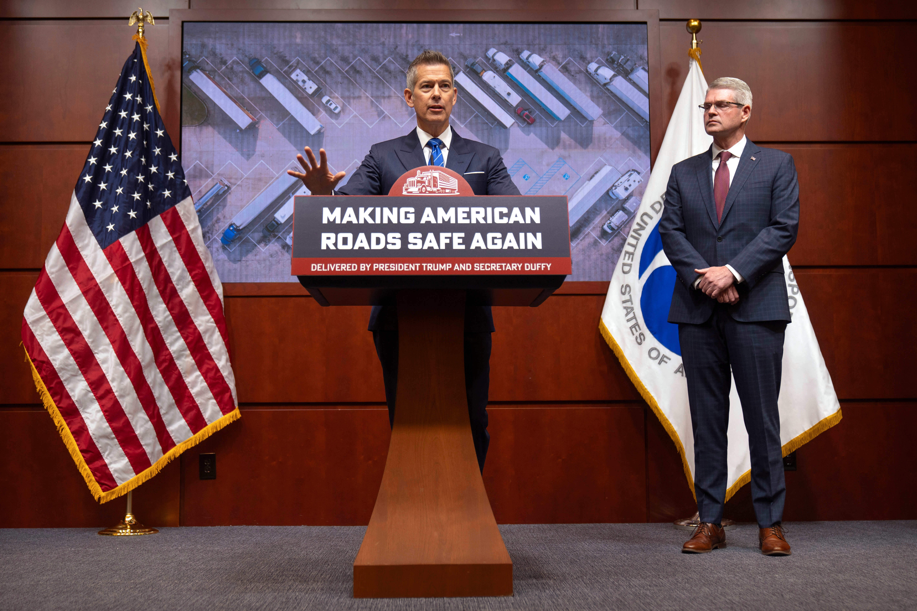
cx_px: 458
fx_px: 1070
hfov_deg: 46.4
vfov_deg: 31.9
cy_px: 306
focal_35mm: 42
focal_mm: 42
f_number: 2.8
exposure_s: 1/200
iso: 800
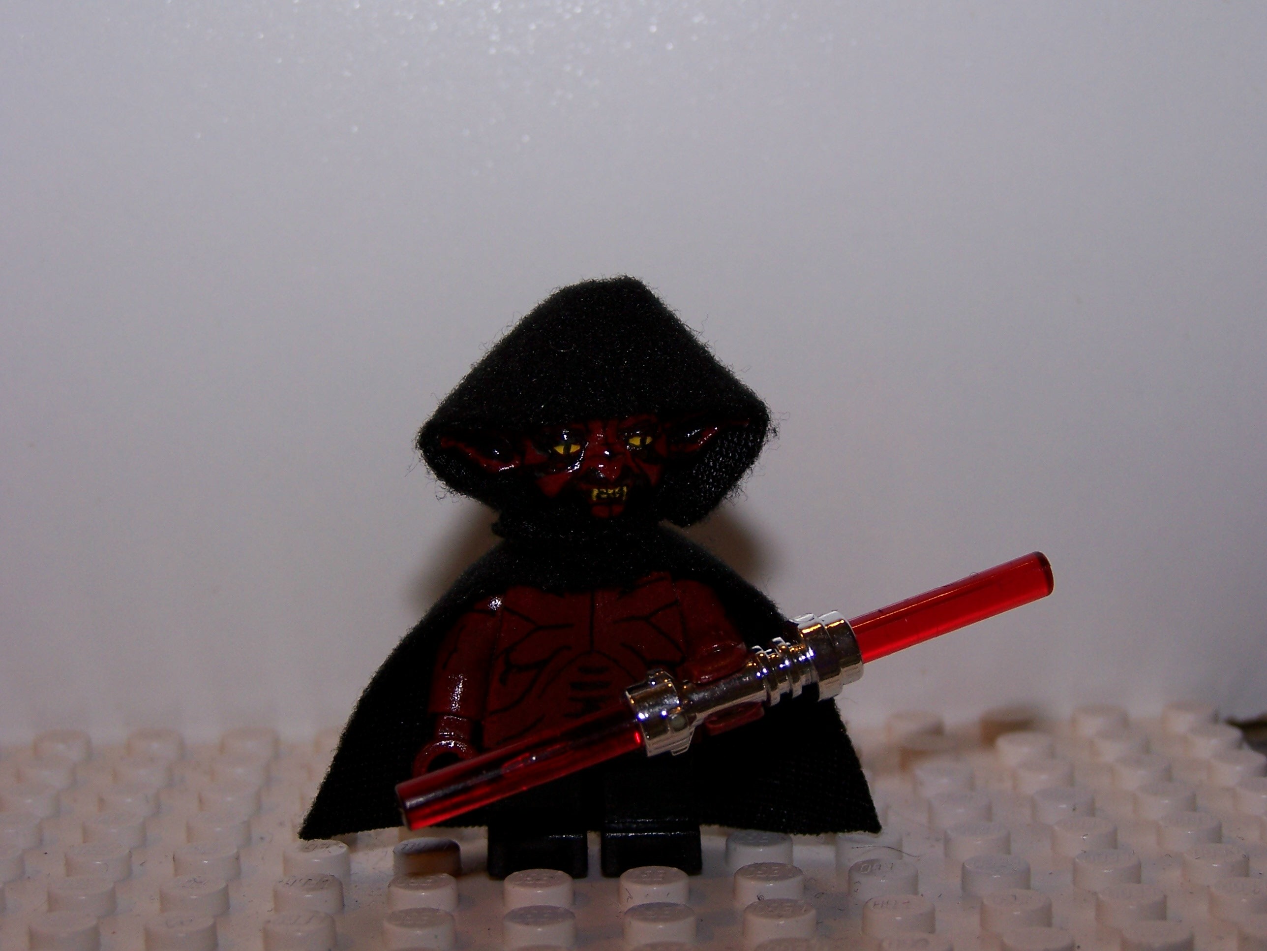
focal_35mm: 75
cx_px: 634
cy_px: 476
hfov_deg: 26.0
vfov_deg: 19.6
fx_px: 2745
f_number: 3.2
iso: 80
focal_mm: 12.4
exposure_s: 1/80
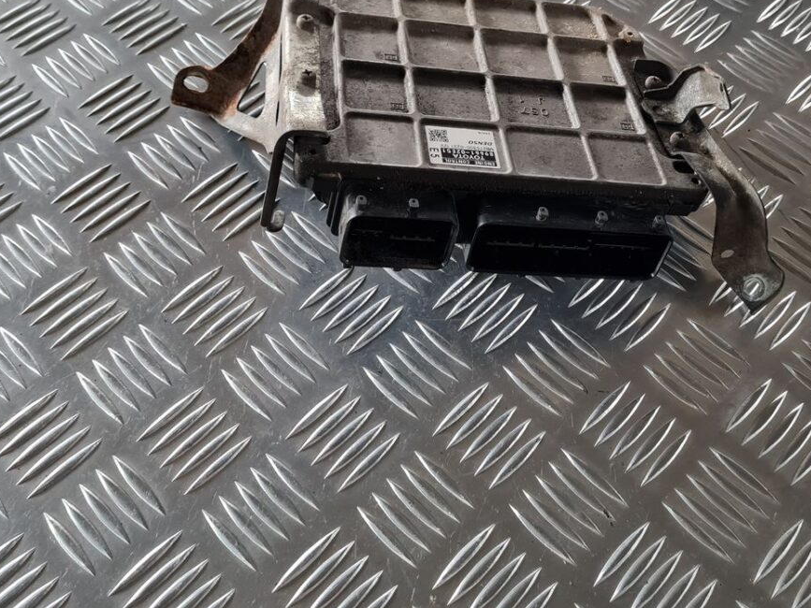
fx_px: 984
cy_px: 135
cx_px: 447
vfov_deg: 33.5
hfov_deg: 44.7
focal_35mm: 42
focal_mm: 5.4
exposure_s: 1/100
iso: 320
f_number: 1.8
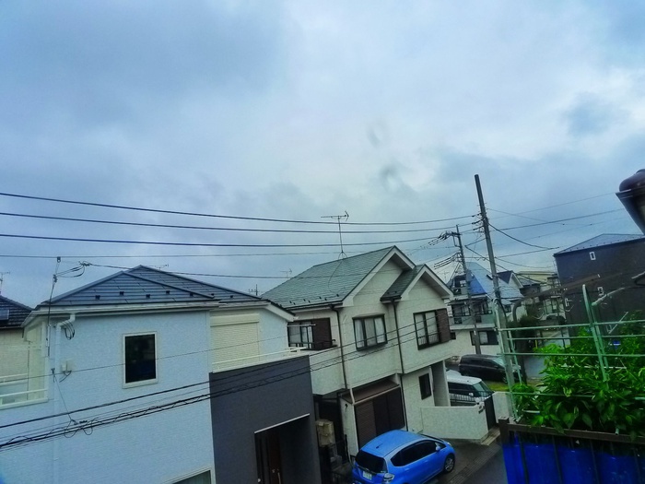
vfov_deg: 56.8
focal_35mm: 24
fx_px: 447
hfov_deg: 71.6
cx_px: 322
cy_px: 242
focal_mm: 5.1
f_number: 5
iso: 400
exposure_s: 1/800
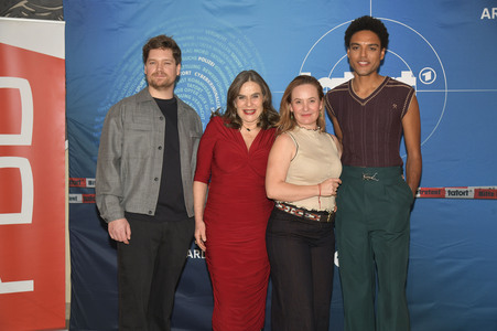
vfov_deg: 24.6
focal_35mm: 55
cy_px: 166
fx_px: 759
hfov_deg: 36.3
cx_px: 248
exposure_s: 1/200
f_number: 5.6
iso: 640
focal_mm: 55
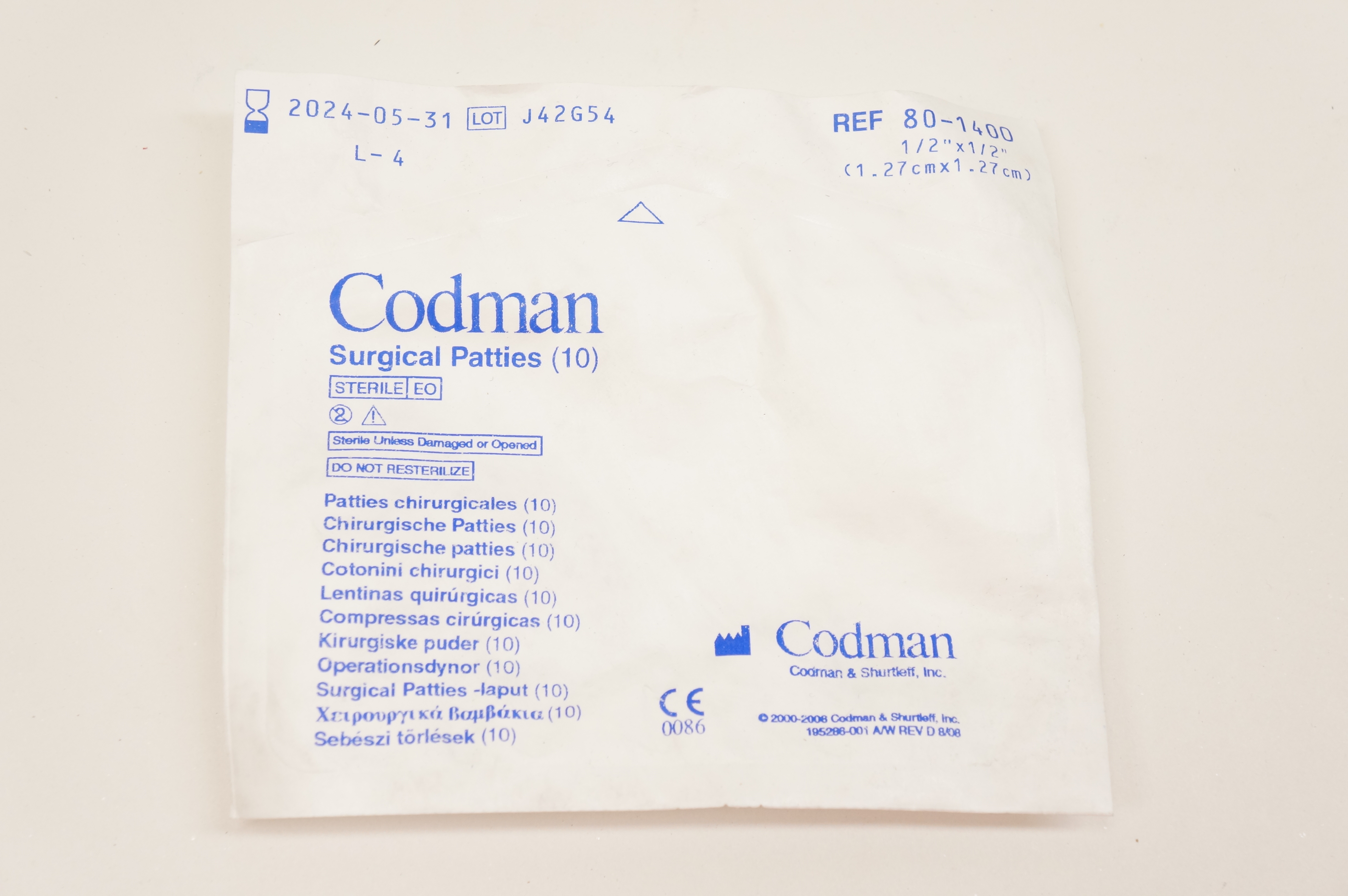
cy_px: 448
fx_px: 2188
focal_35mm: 58
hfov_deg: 34.2
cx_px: 674
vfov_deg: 23.1
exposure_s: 1/125
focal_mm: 39
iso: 800
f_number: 7.1
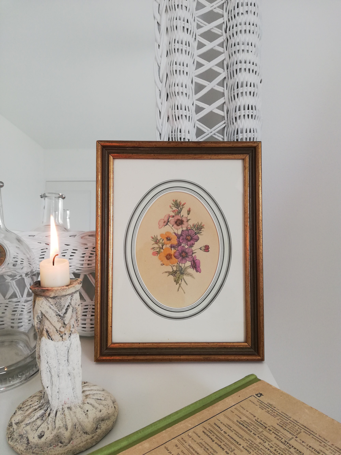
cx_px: 170
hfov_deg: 53.1
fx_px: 341
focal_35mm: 26
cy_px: 228
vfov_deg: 67.3
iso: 80
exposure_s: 1/60
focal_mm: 3.81
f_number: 2.2
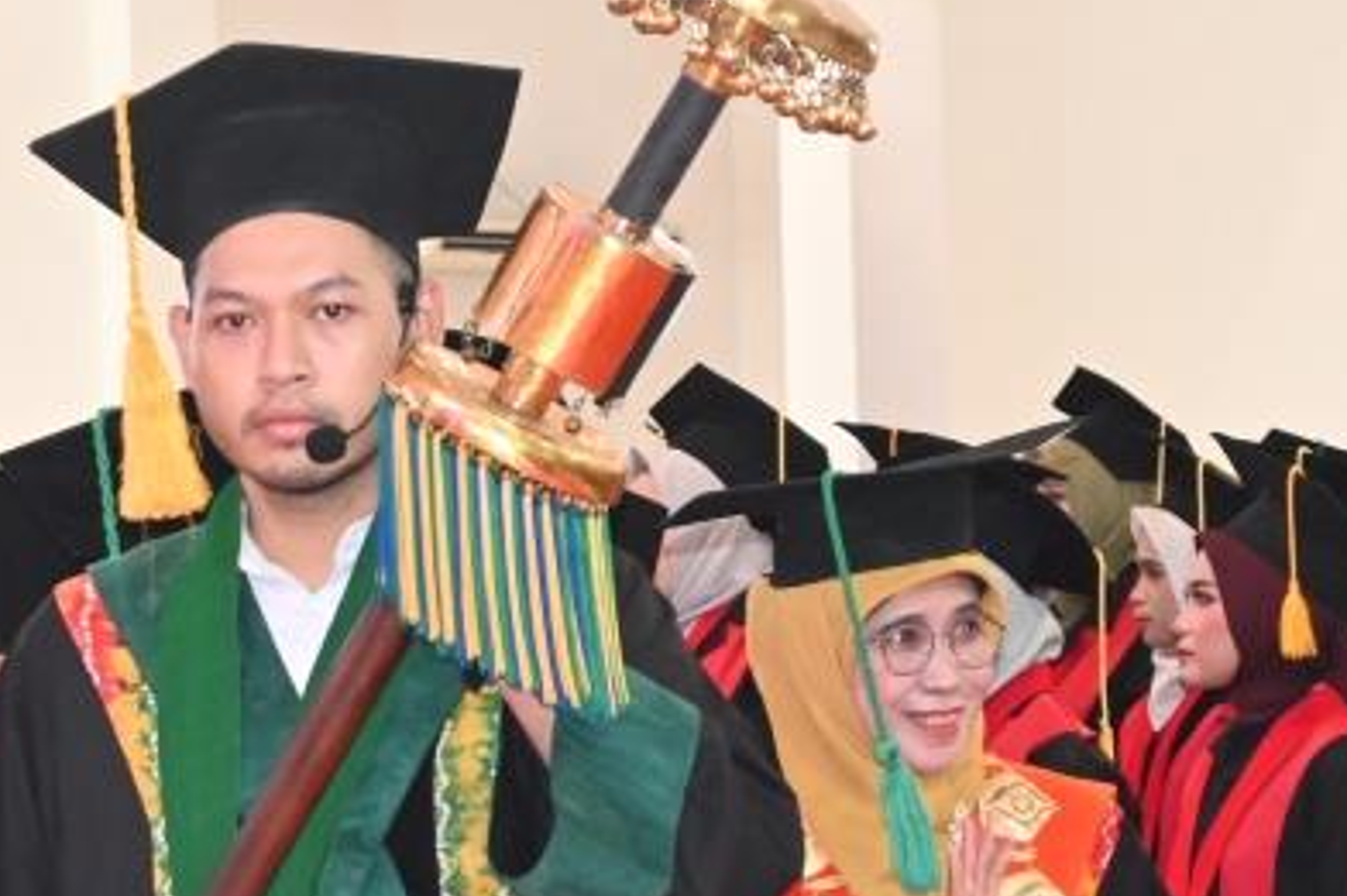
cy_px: 942
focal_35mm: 196
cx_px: -34
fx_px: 7330
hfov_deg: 10.4
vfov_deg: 7.0
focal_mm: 50
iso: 3600
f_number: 6.3
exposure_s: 1/60
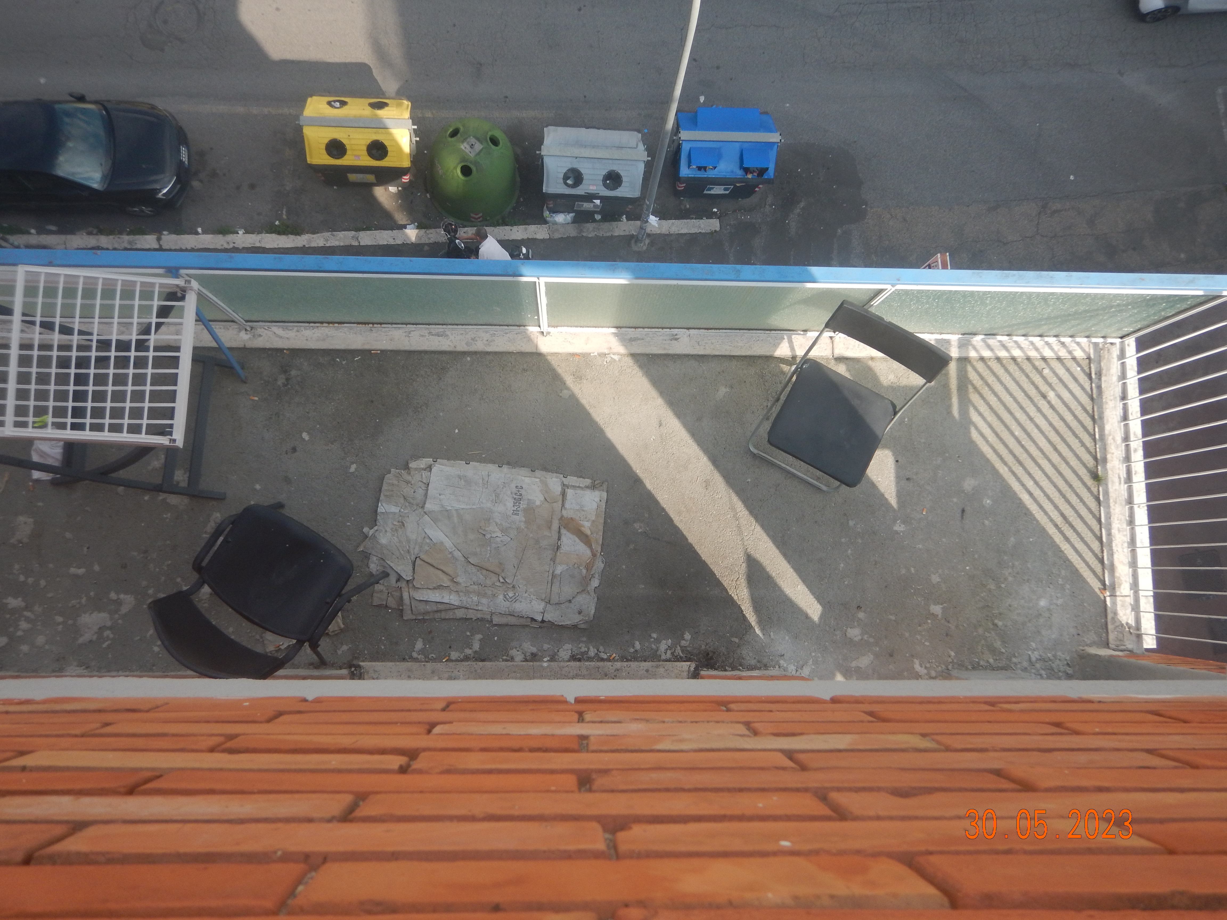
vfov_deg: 48.2
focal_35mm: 29
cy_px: 460
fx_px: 1028
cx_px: 614
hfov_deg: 61.7
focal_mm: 5.1
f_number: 2.8
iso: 125
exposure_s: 1/1250
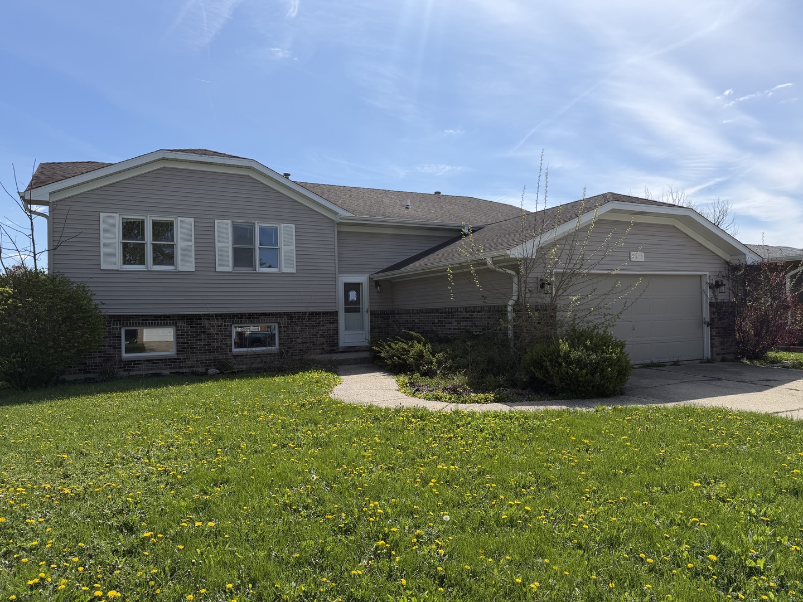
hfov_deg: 71.6
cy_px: 301
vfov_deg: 56.8
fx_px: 557
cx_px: 402
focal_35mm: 24
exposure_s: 1/5714
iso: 80
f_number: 1.78
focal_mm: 6.76
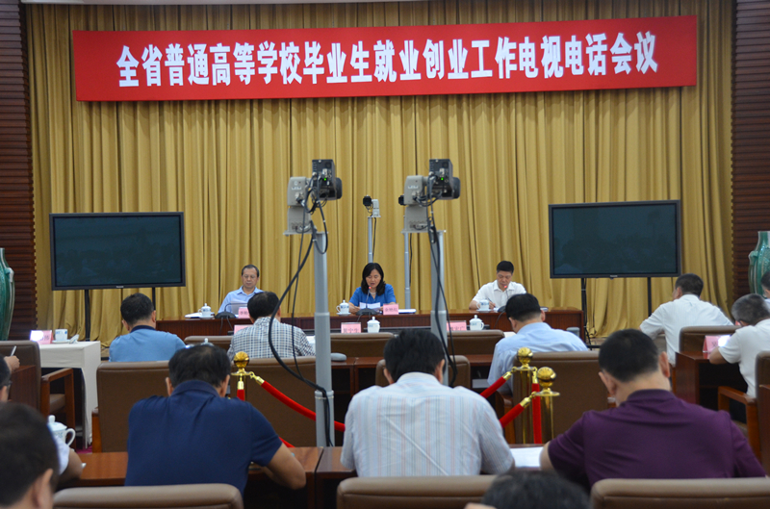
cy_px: 254
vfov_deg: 26.3
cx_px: 385
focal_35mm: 51
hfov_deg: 39.0
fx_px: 1088
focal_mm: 34
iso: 1000
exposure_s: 1/40
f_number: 4.2
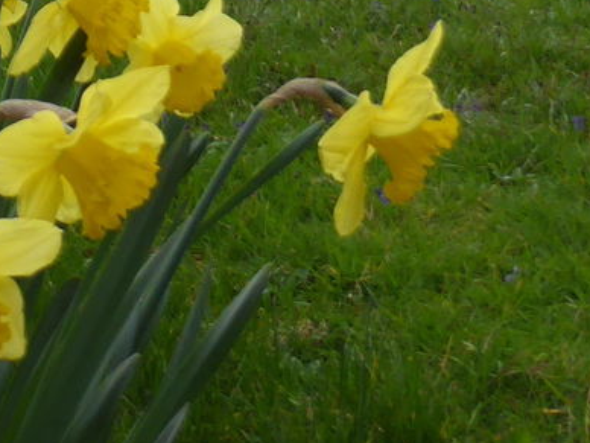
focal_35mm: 128
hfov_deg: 15.3
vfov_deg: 10.6
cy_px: -461
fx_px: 2182
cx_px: 87
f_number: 3.6
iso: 100
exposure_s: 1/60
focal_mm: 5.4
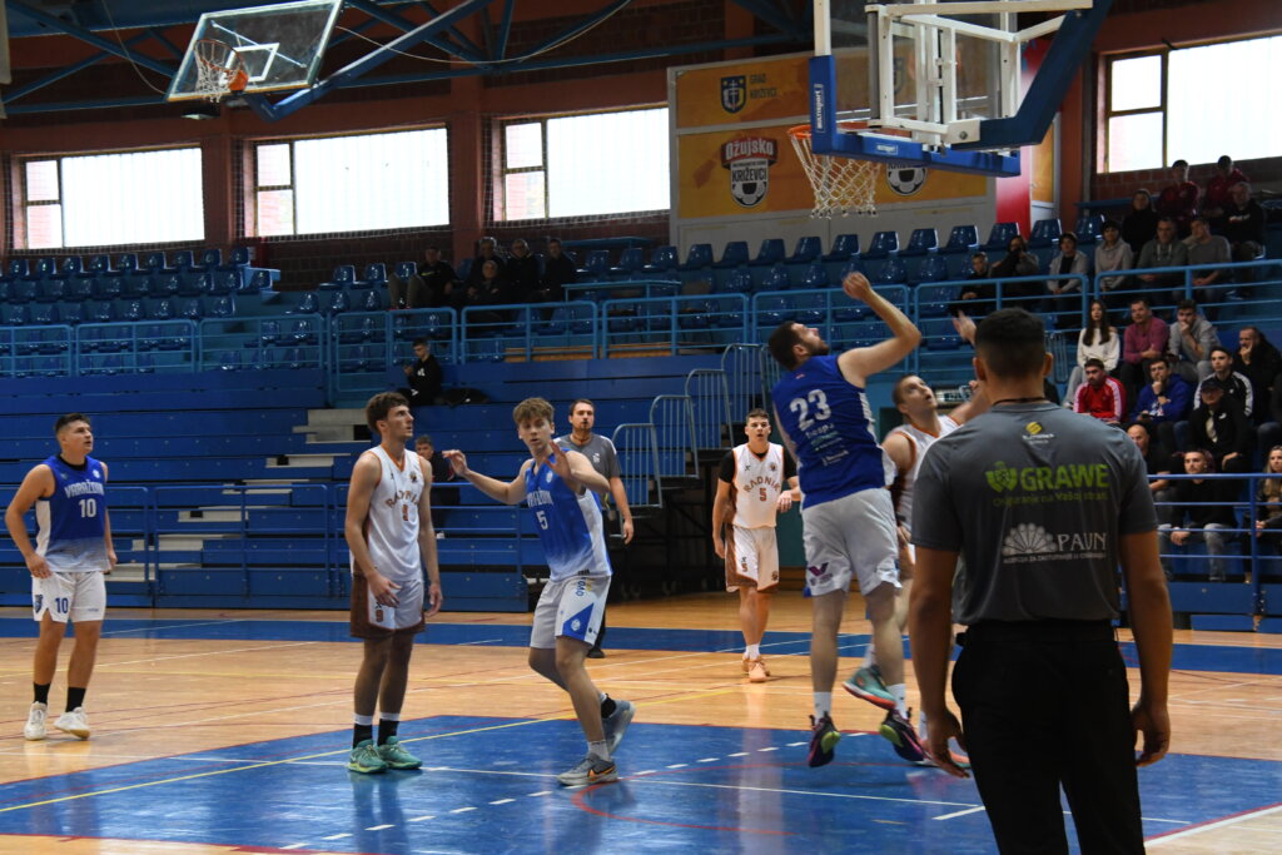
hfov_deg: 27.0
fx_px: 2671
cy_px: 428
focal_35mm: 75
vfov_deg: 18.2
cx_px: 641
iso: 3200
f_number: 6.3
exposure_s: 1/160
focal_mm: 50
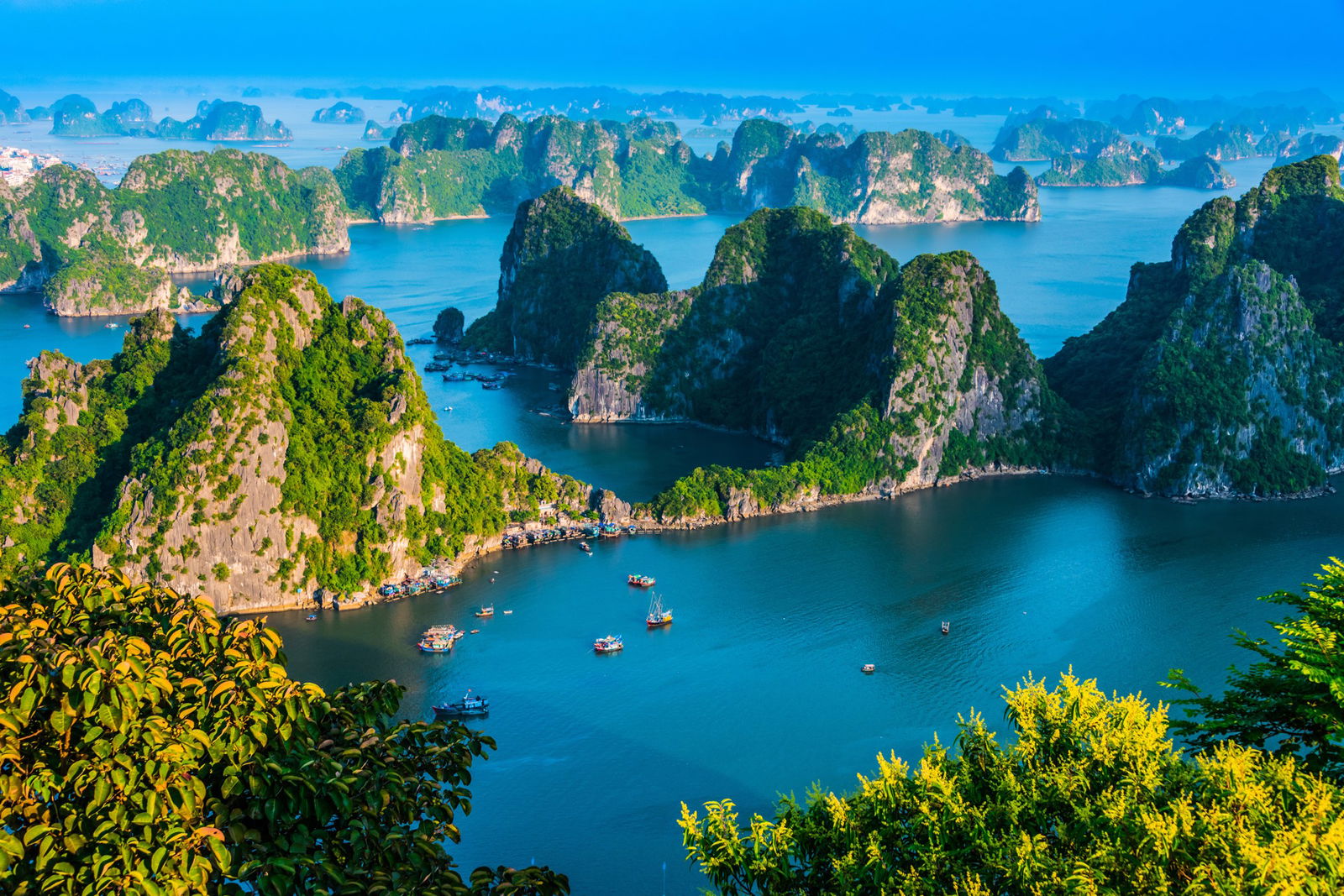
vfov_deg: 30.5
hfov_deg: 44.5
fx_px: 1643
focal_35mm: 44
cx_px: 672
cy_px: 448
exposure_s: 1/200
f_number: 10
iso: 560
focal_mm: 44
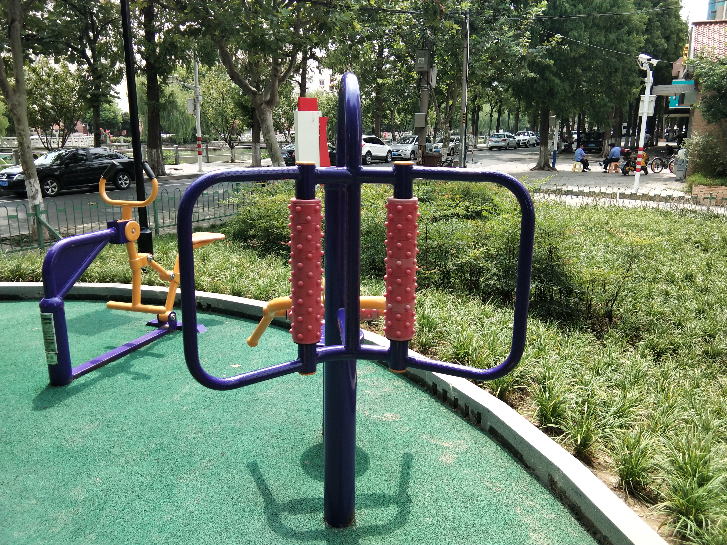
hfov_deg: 58.4
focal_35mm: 31
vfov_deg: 45.4
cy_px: 272
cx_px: 364
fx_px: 651
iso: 50
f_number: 2.2
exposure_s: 1/365
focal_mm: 3.69
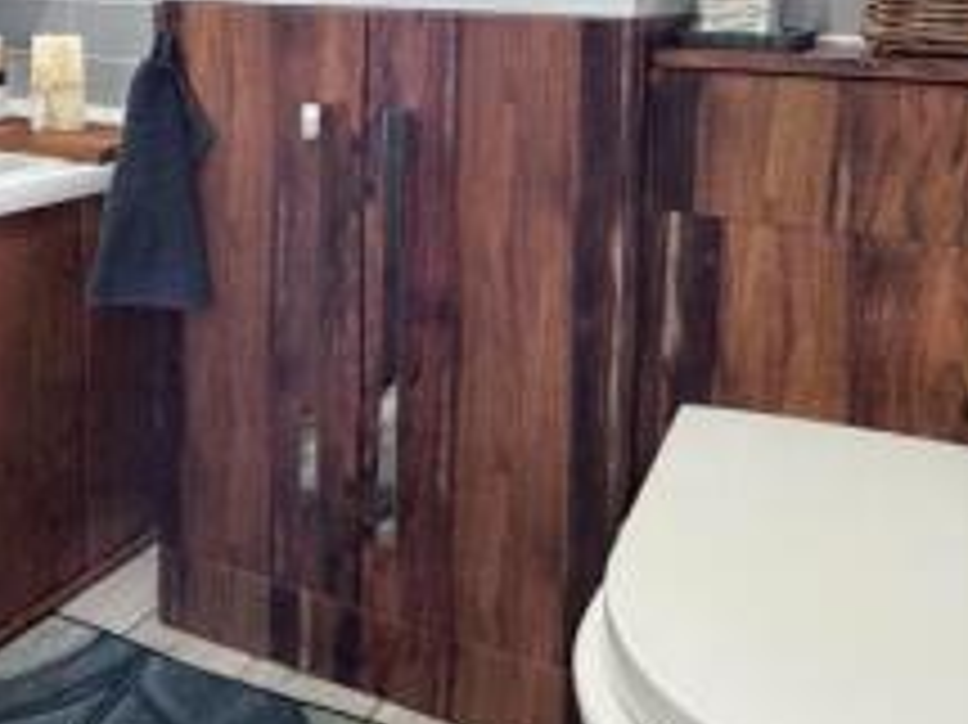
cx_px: 475
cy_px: 79
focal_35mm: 38
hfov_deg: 49.0
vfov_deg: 35.6
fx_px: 1062
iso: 400
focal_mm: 2.22
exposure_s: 1/60
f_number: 2.2
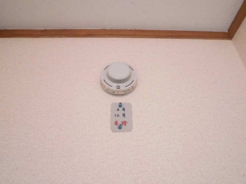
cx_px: 123
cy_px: 92
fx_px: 206
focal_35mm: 29
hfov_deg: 61.7
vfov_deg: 48.2
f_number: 3.7
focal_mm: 5.3
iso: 800
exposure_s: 1/15
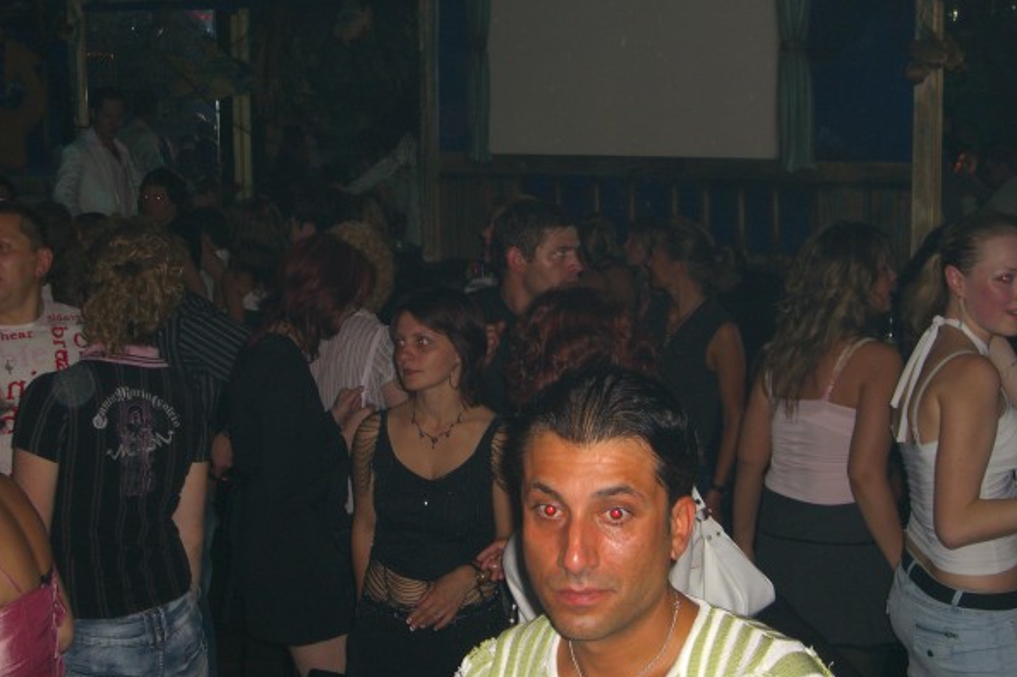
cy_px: 329
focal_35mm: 60
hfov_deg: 33.4
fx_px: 1694
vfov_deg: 22.6
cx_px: 506
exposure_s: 1/60
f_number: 3.6
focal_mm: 11.8
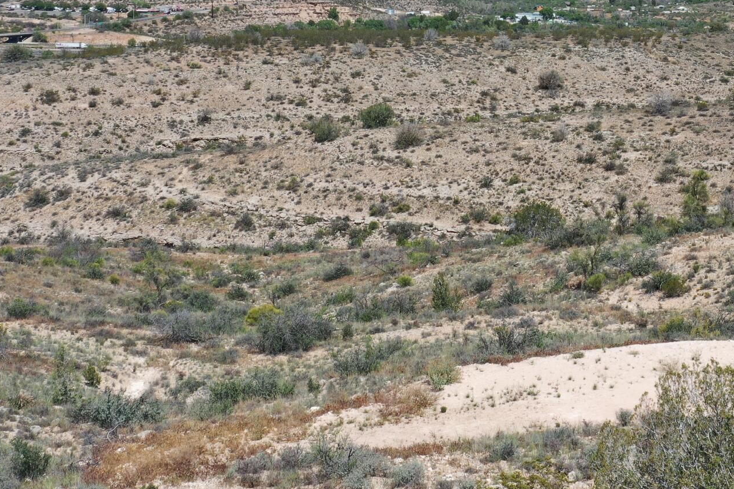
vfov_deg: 19.9
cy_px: -12
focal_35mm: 66
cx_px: 511
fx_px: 1345
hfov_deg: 30.2
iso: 100
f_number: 5
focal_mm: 10.26
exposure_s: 1/640
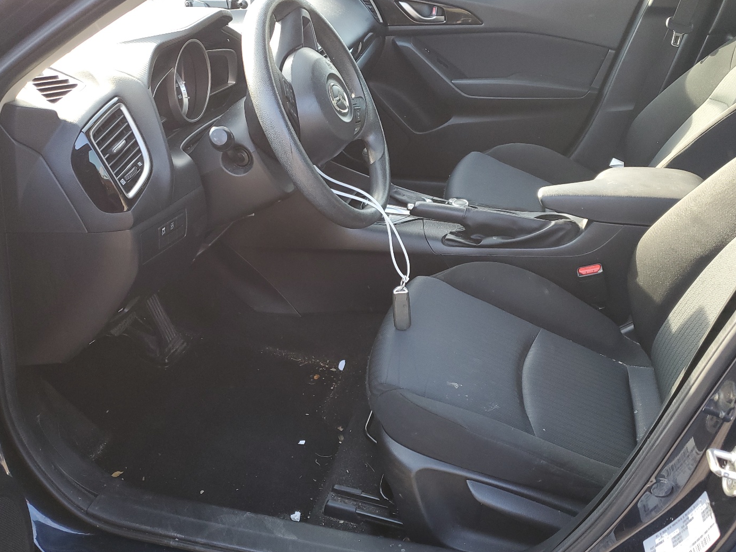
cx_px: 401
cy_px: 275
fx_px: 638
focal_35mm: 30
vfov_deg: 46.8
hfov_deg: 59.9
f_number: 1.5
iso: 83
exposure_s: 1/120
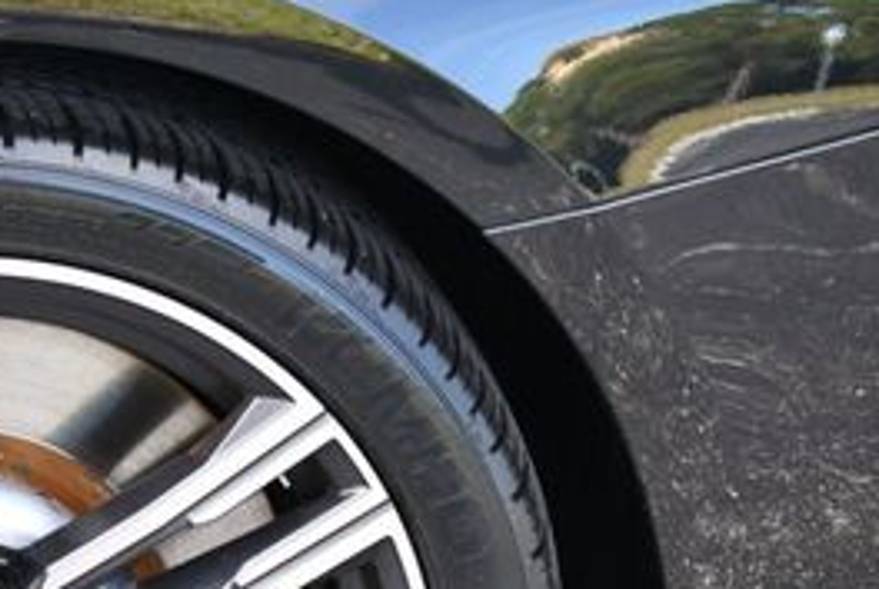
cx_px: -77
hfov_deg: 16.4
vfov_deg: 11.2
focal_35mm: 121
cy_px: 646
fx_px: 2959
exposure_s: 1/250
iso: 400
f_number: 4.5
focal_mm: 25
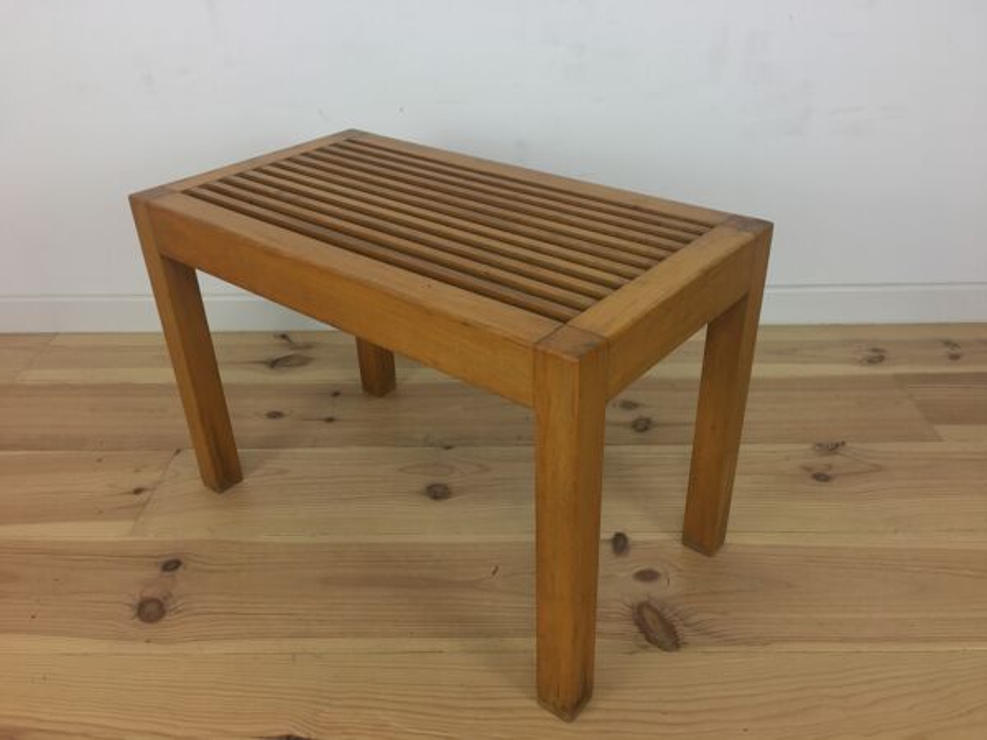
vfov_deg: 48.2
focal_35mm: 29
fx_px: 827
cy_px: 370
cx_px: 494
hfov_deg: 61.7
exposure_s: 1/33
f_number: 2.2
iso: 25
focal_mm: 4.15
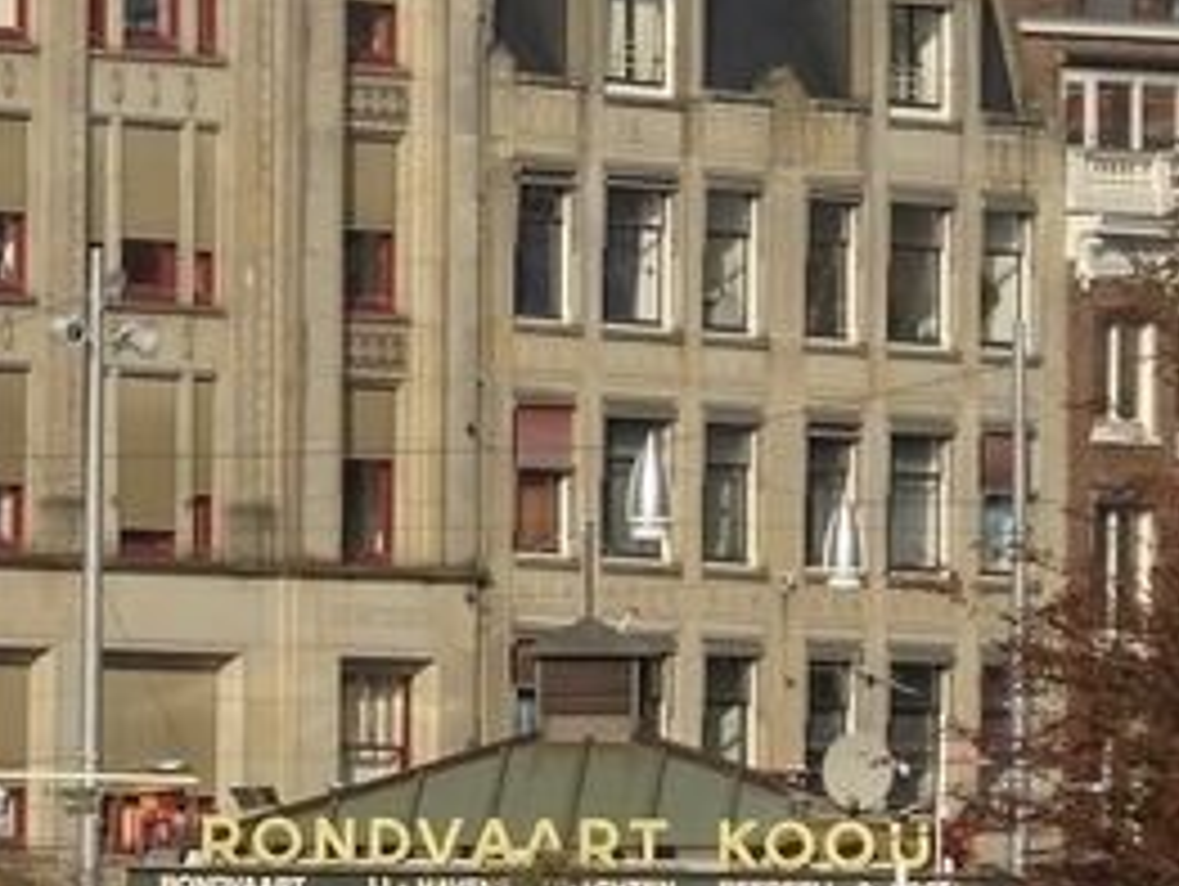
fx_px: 18579
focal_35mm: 545
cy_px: 202
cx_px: -94
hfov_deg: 3.6
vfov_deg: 2.7
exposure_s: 1/500
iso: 80
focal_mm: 24.36
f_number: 5.6
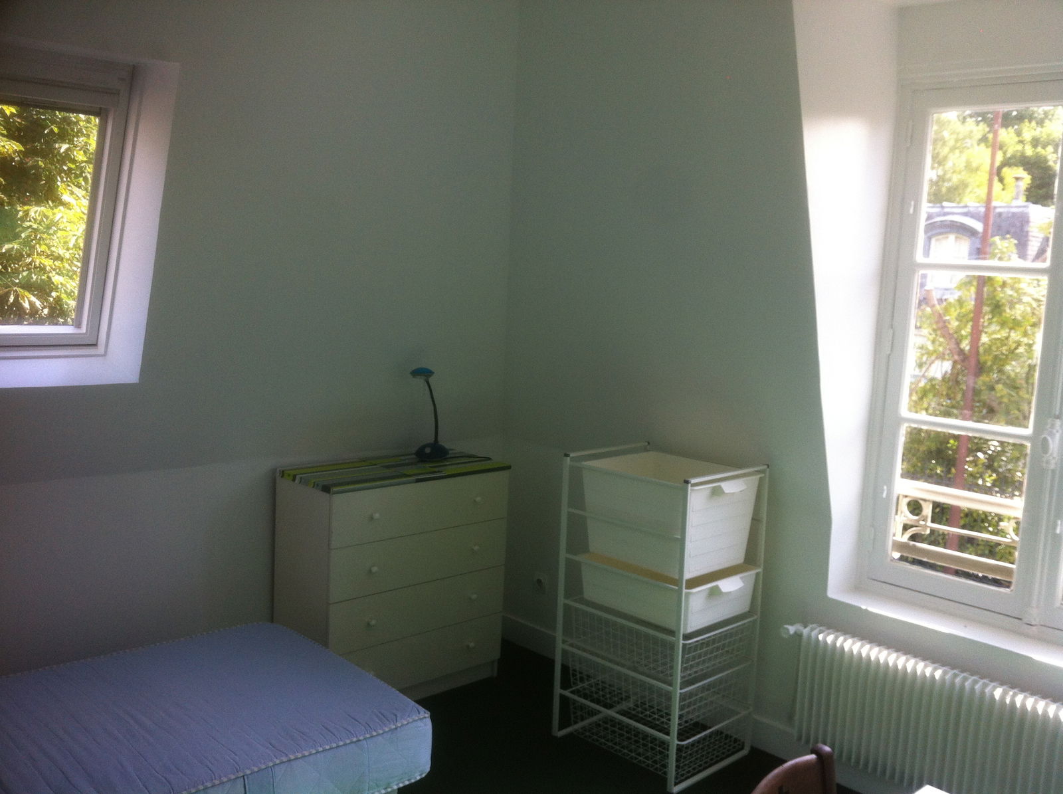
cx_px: 532
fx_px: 1073
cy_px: 397
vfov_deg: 40.6
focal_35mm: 35
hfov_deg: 52.7
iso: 80
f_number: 2.8
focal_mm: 3.85
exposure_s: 1/120
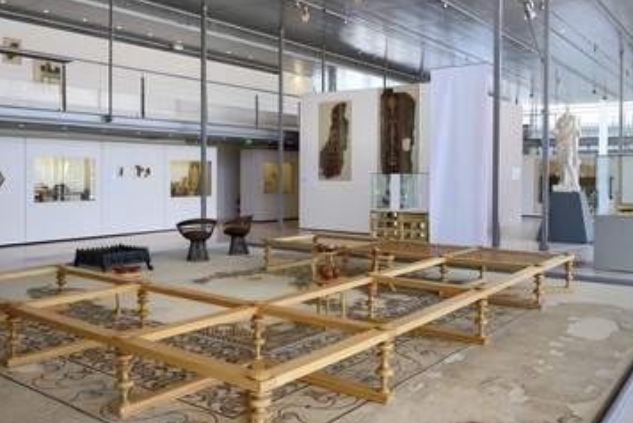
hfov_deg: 57.1
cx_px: 343
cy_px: 187
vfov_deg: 40.0
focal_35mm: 33
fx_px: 581
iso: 400
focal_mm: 28
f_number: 8
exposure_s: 1/60
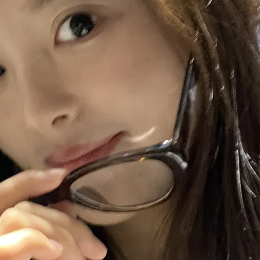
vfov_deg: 22.7
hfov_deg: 22.7
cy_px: 162
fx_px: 646
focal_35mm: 76
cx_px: 100
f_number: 2.2
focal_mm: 2.71
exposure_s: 1/25
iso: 640
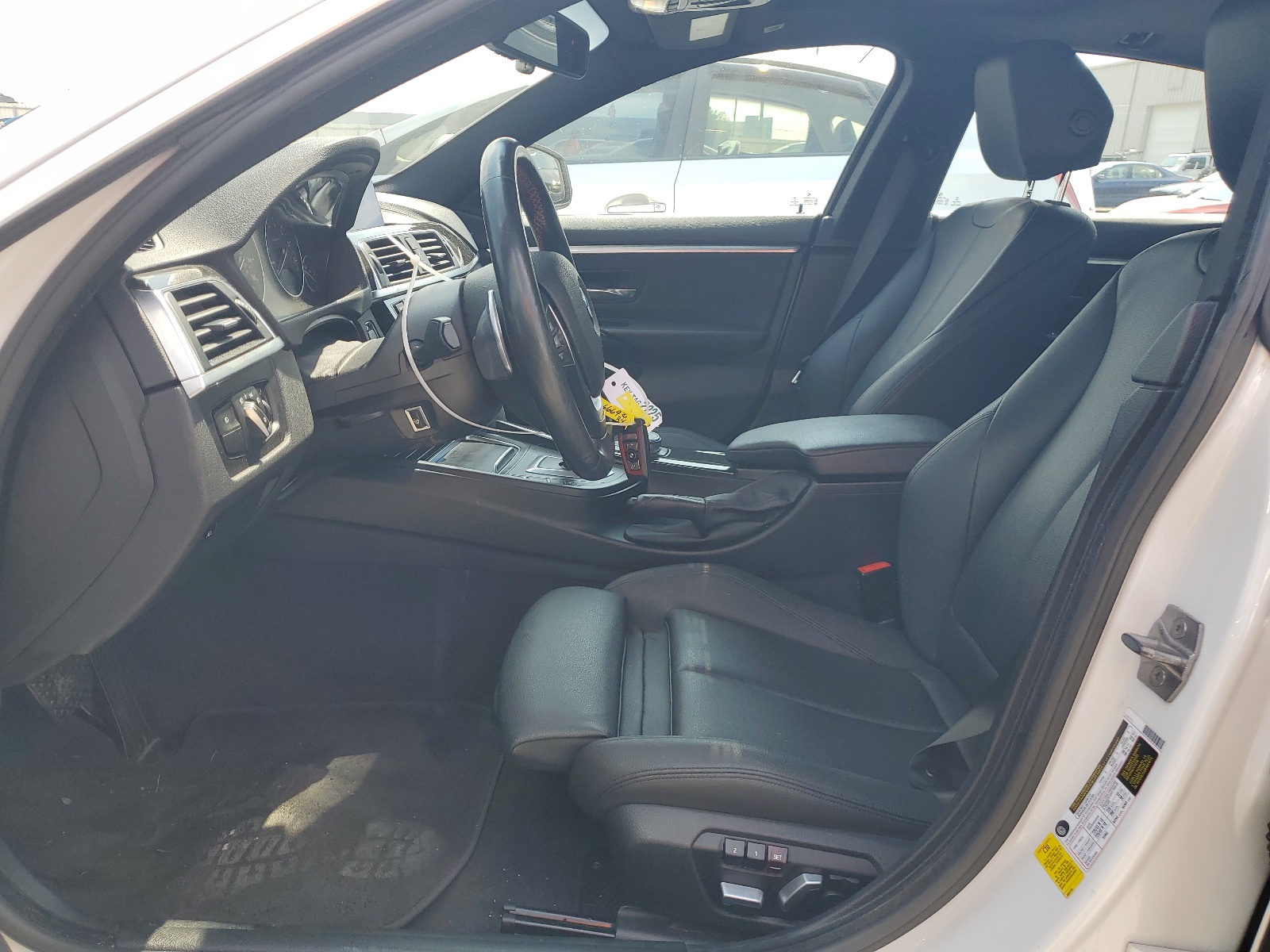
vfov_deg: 53.1
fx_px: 954
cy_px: 476
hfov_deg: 67.3
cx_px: 635
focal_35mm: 26
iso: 50
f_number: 1.5
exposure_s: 1/769
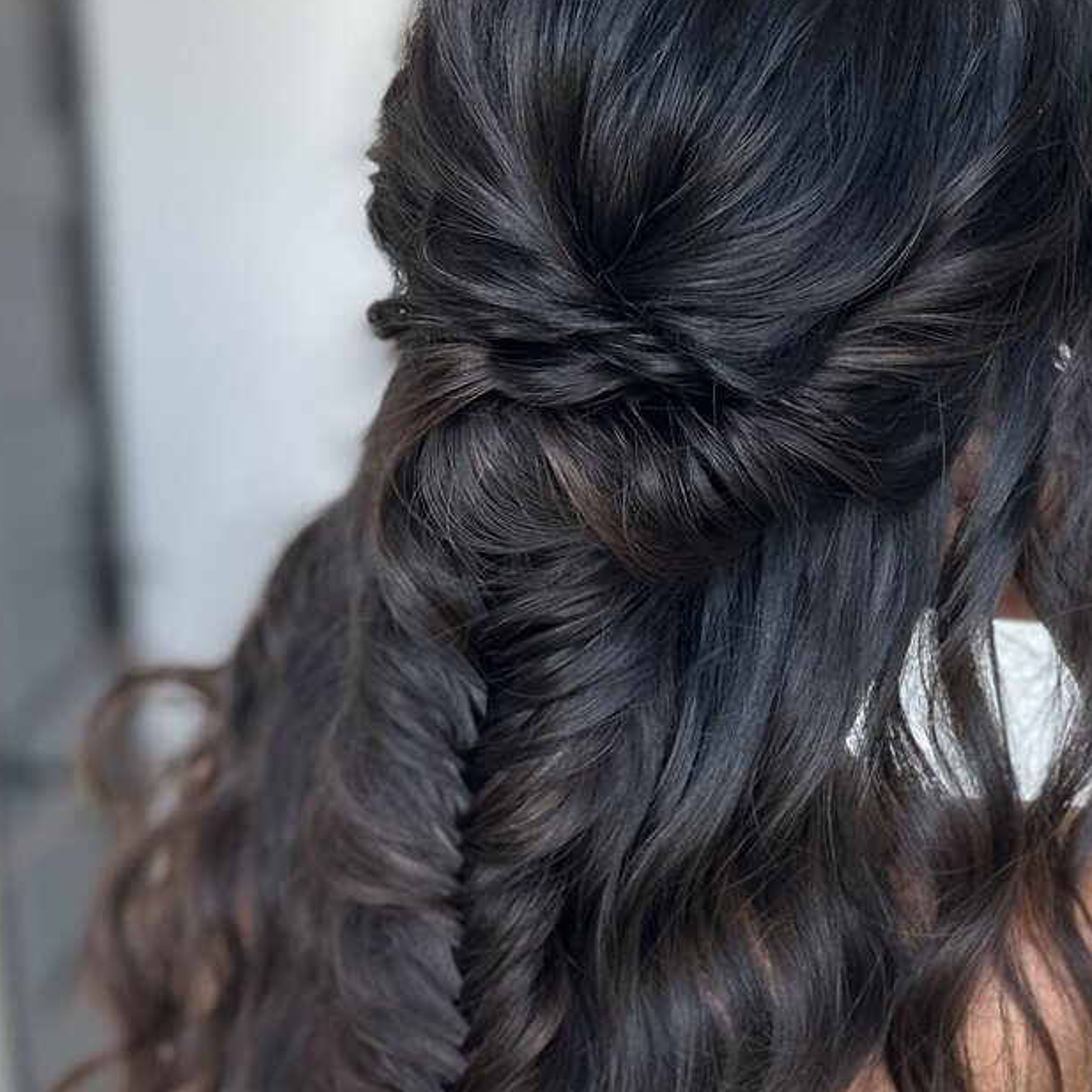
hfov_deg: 30.7
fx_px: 1963
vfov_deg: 30.7
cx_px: 782
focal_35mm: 55
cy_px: 782
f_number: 1.78
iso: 125
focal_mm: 6.86
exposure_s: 1/121
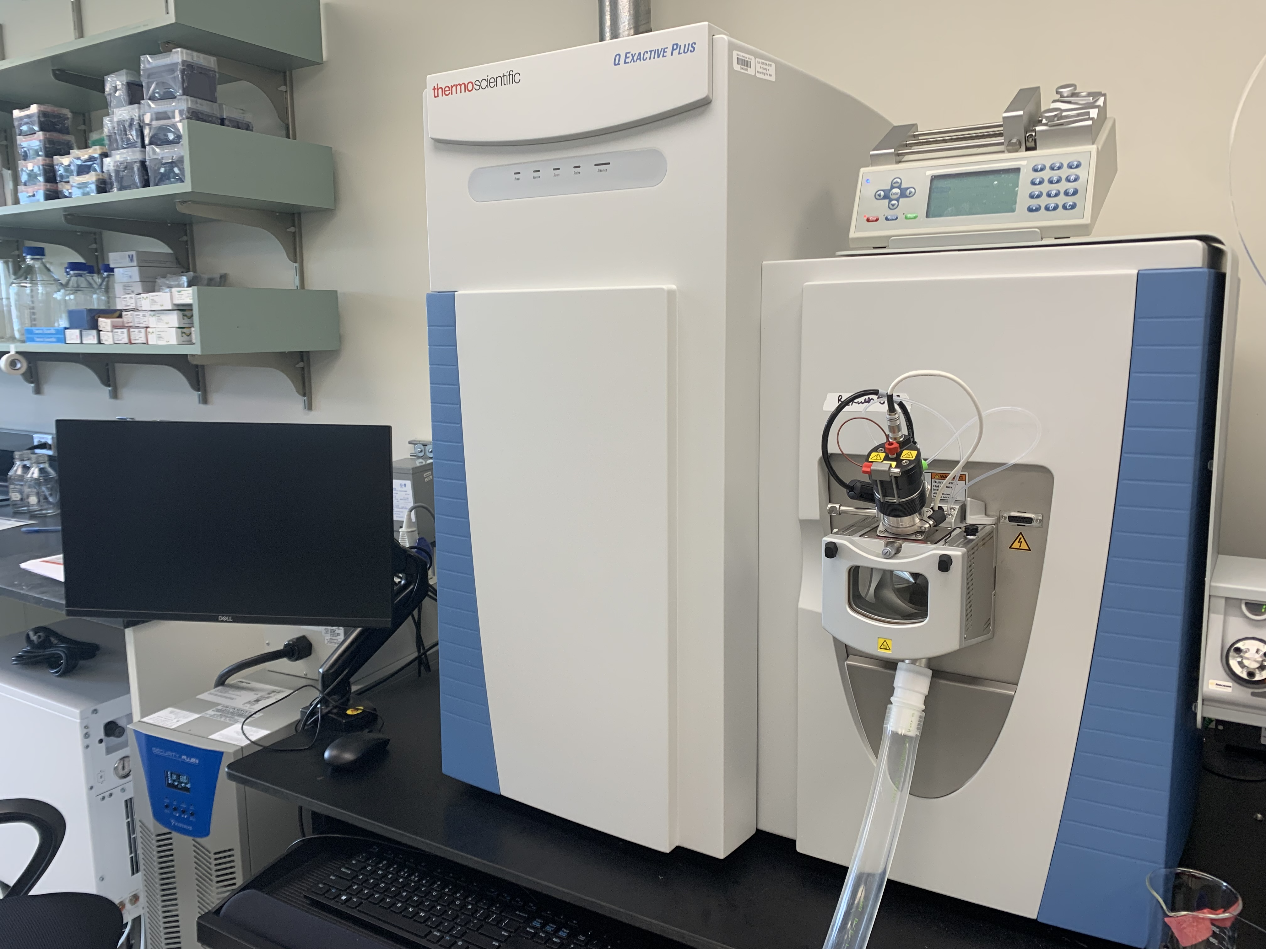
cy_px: 474
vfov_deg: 53.1
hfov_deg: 67.3
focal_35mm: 26
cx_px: 633
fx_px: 951
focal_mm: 4.25
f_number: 1.8
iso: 80
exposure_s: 1/120
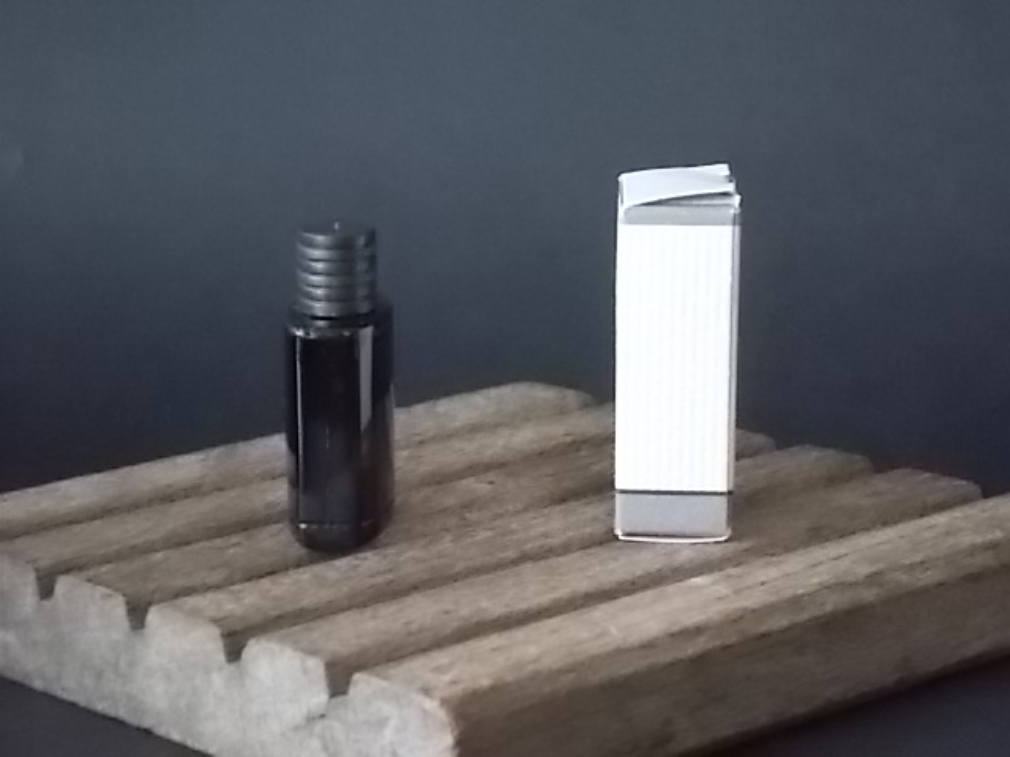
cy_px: 378
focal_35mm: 113
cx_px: 505
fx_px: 3297
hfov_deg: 17.4
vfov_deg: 13.1
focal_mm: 20.1
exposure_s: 1/50
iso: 800
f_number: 6
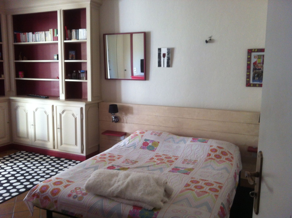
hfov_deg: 52.7
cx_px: 146
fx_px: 295
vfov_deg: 40.6
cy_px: 109
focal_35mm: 35
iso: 125
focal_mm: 3.85
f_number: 2.8
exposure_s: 1/15
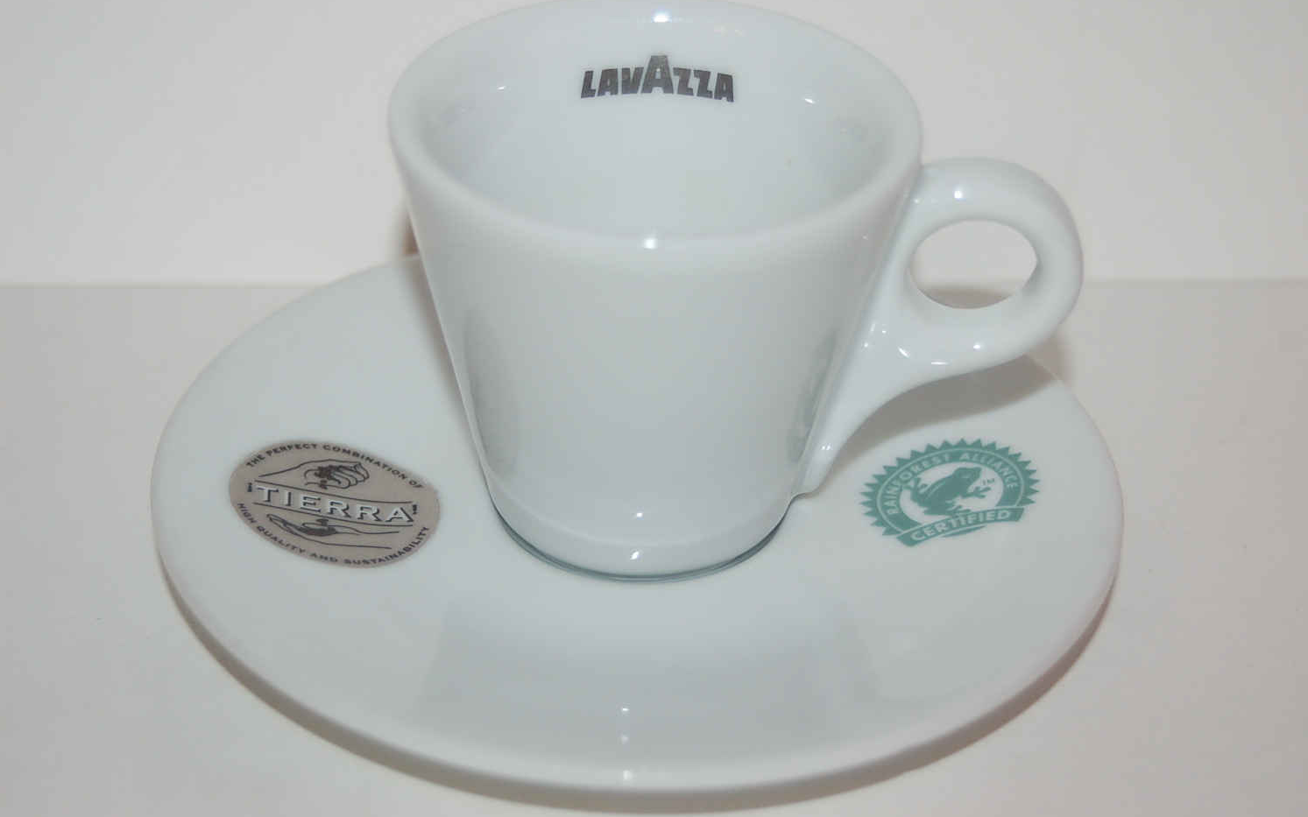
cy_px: 384
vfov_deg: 16.3
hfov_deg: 25.8
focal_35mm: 80
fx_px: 2852
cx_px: 658
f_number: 4.8
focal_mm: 52
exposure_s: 1/60
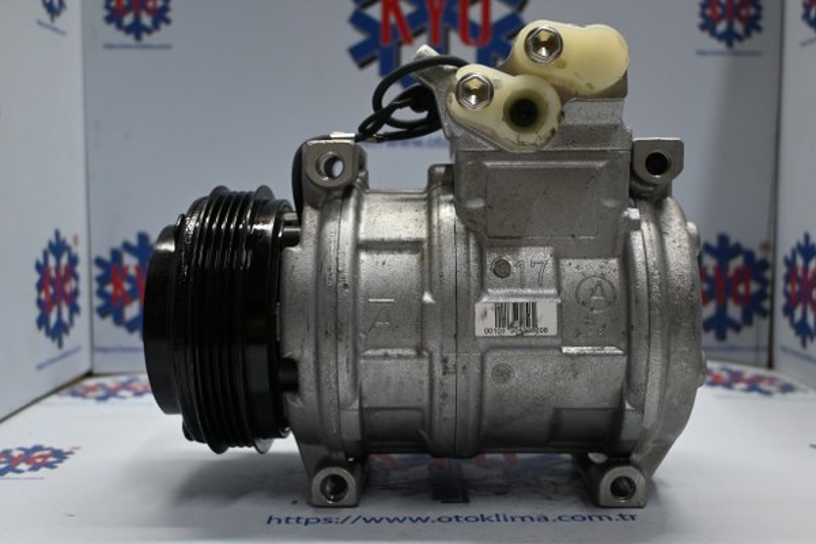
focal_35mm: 38
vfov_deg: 35.5
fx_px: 850
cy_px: 272
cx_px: 408
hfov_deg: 51.3
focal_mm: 25
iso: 1000
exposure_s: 1/125
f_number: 4.2
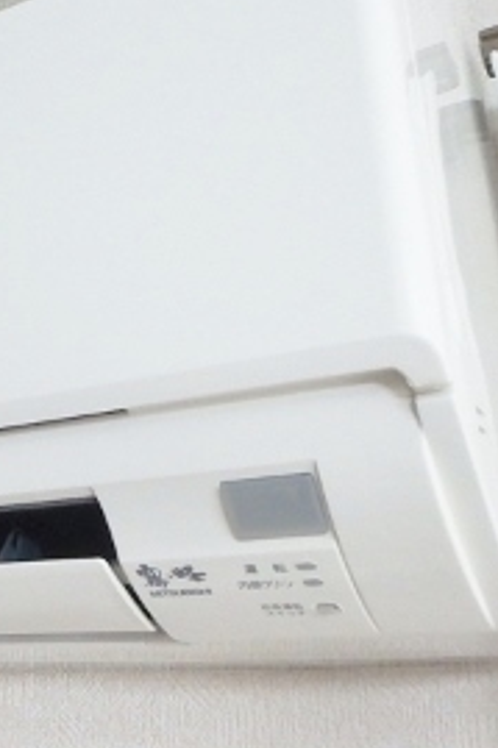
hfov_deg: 23.4
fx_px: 1080
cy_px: 378
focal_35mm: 52
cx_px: -125
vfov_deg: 38.2
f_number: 3.5
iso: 500
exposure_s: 1/30
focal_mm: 3.7
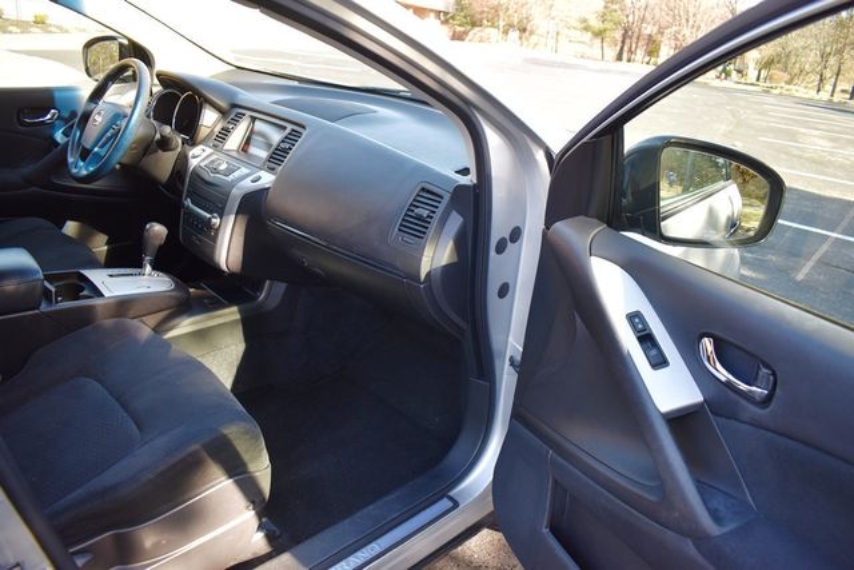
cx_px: 427
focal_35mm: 27
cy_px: 285
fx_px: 641
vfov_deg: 48.0
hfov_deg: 67.4
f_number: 3.5
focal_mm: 18
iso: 450
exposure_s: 1/250
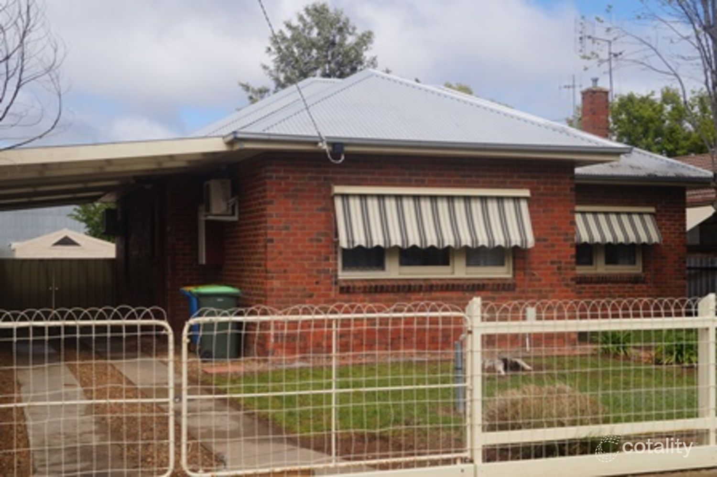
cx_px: 358
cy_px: 238
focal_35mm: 52
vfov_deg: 25.7
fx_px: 1045
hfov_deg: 37.9
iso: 100
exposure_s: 1/100
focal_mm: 35
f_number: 16
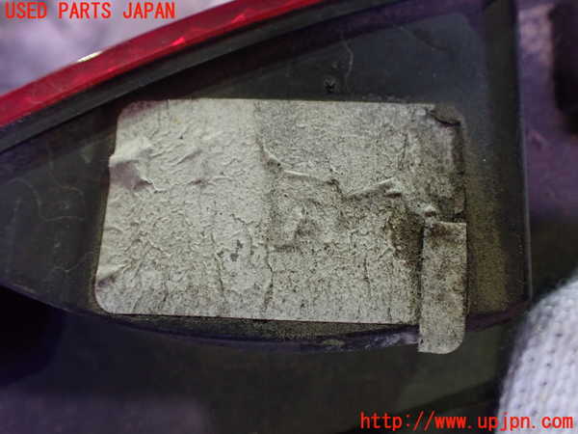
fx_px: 501
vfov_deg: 46.8
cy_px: 217
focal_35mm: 30
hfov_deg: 60.0
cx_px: 289
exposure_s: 1/80
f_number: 2.3
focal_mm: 5.4
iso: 800
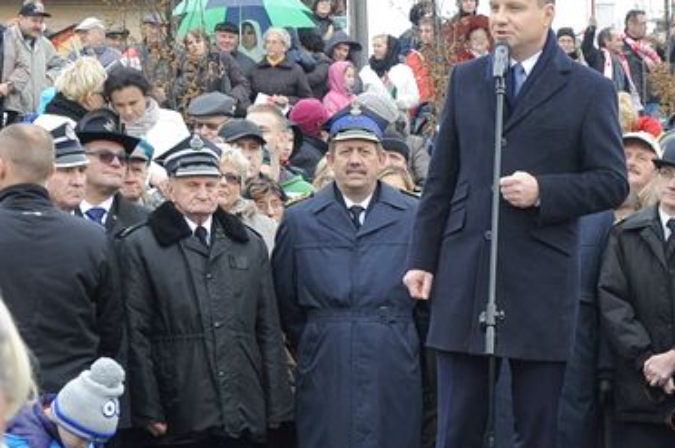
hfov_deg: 13.3
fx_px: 2886
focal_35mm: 154
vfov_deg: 8.9
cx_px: 568
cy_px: 318
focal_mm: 45
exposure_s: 1/160
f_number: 6.3
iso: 800
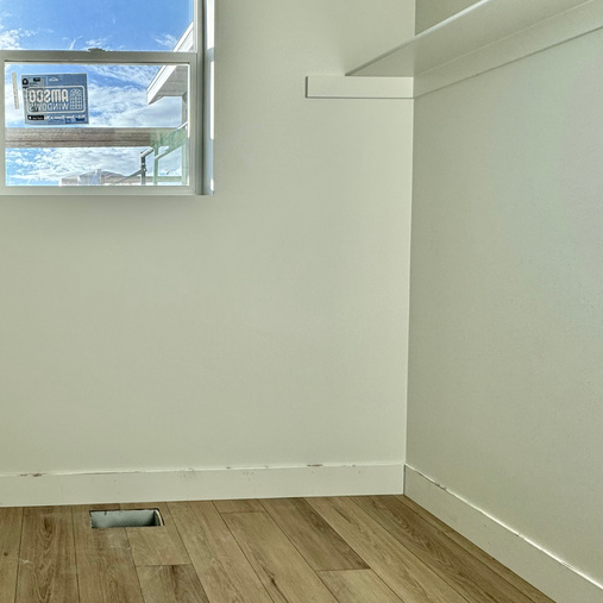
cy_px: 257
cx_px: 70
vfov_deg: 62.6
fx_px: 493
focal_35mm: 25
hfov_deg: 55.3
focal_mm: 2.22
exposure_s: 1/473
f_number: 2.2
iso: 40
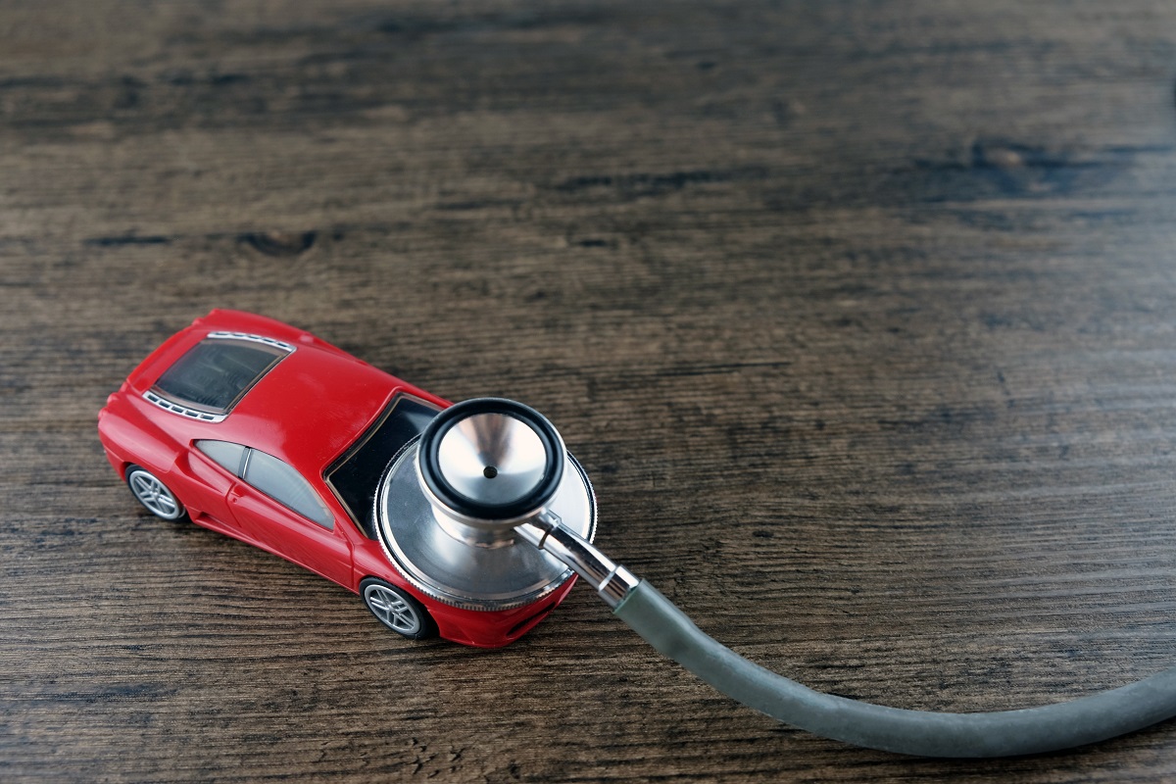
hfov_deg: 48.5
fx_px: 1307
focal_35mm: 40
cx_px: 588
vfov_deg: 33.4
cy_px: 392
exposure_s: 1/15
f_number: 4
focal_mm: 26.5
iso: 200
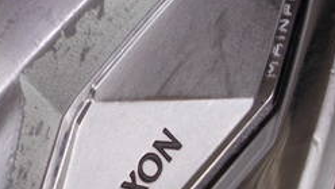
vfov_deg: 16.6
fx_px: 649
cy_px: 116
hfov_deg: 28.7
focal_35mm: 73
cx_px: 101
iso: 100
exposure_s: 1/25
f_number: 3.2
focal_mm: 4.6
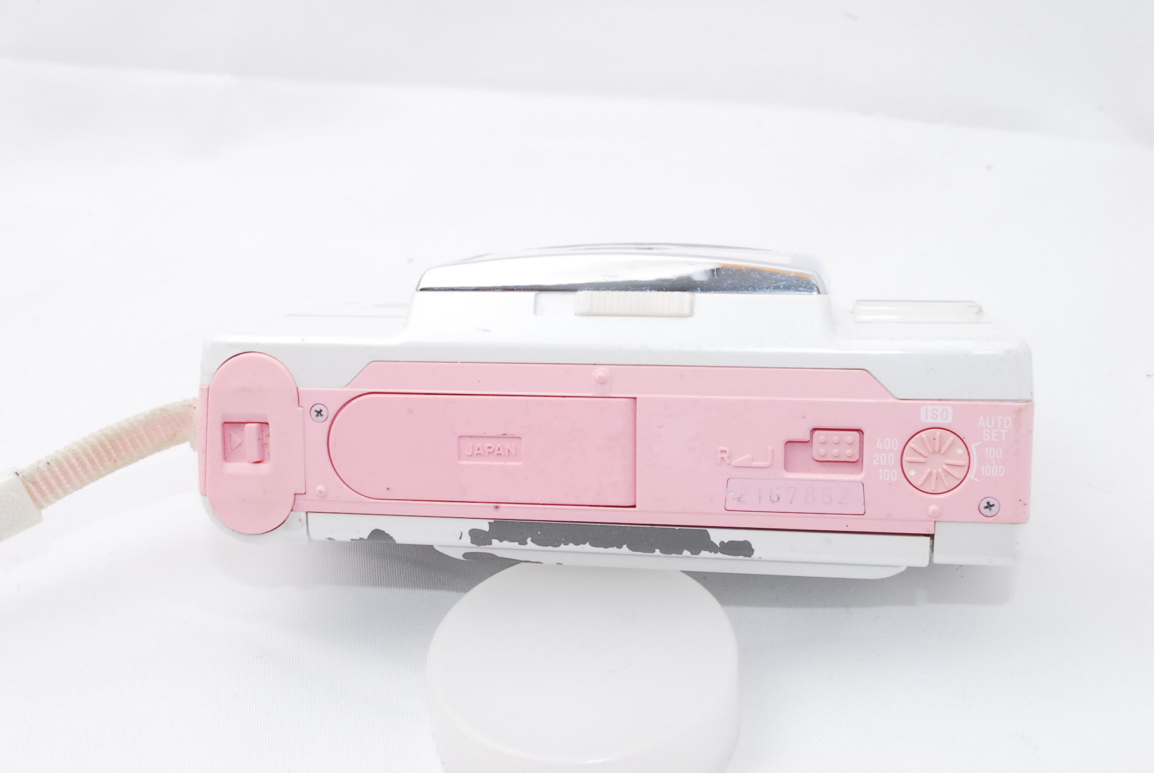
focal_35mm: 48
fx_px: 1541
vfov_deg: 28.2
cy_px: 386
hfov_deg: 41.1
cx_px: 577
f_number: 18
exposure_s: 1/125
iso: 640
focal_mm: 32
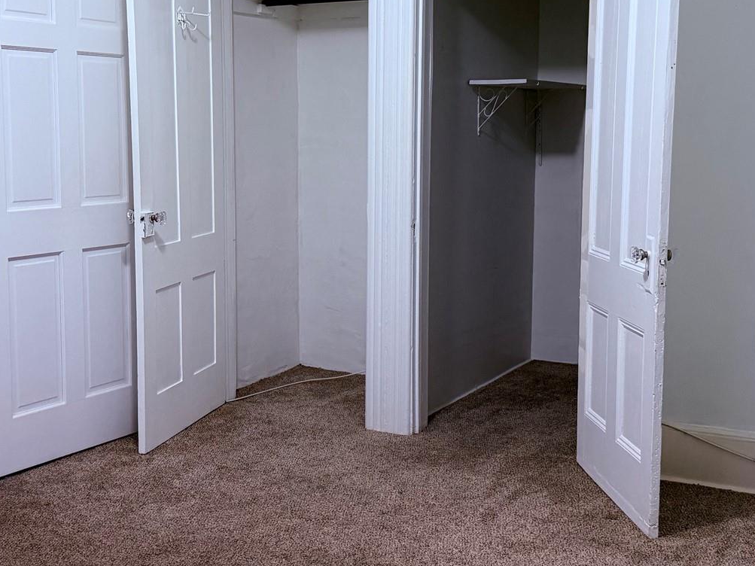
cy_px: 221
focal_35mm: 49
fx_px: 1069
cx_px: 367
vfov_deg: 29.6
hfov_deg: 38.9
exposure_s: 1/60
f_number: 1.78
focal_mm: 6.76
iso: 400
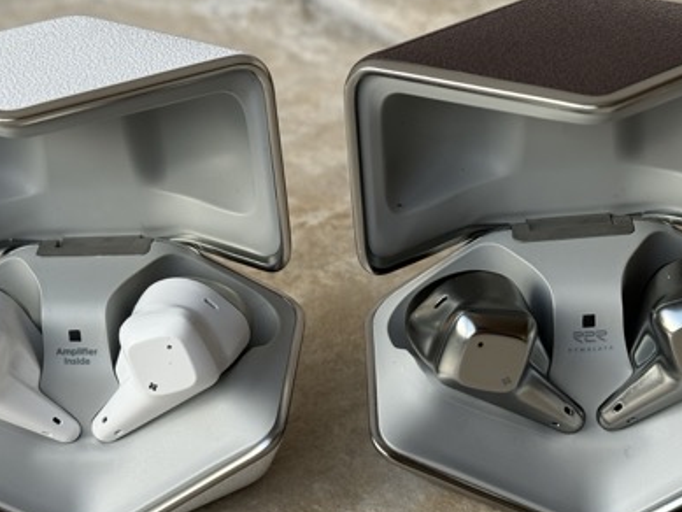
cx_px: 331
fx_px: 1557
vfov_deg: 18.7
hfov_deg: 24.7
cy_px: 309
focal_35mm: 79
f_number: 1.78
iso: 50
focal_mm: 6.86
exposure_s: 1/114
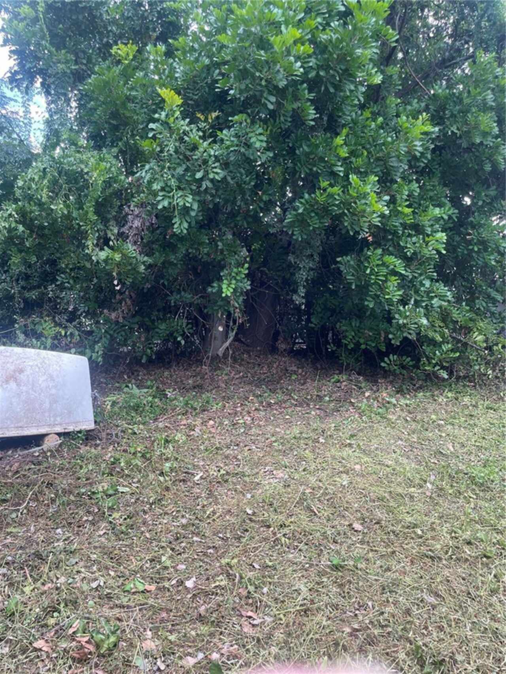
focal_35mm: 26
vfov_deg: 67.3
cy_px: 337
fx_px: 507
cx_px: 253
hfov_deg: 53.1
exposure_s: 1/254
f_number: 1.6
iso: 32
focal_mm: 4.2
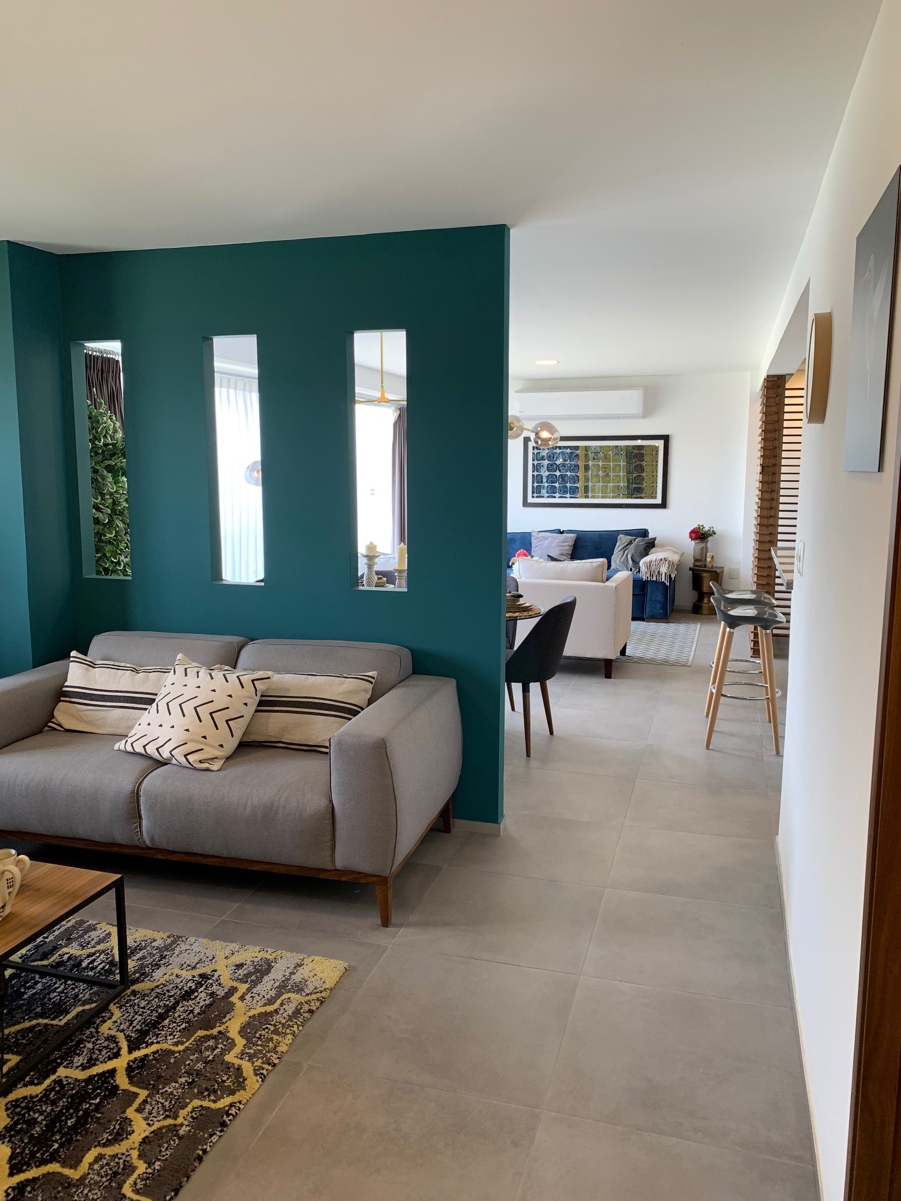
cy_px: 600
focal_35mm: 26
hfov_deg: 53.1
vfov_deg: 67.3
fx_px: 902
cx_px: 450
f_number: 1.8
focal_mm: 4.25
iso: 80
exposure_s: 1/121
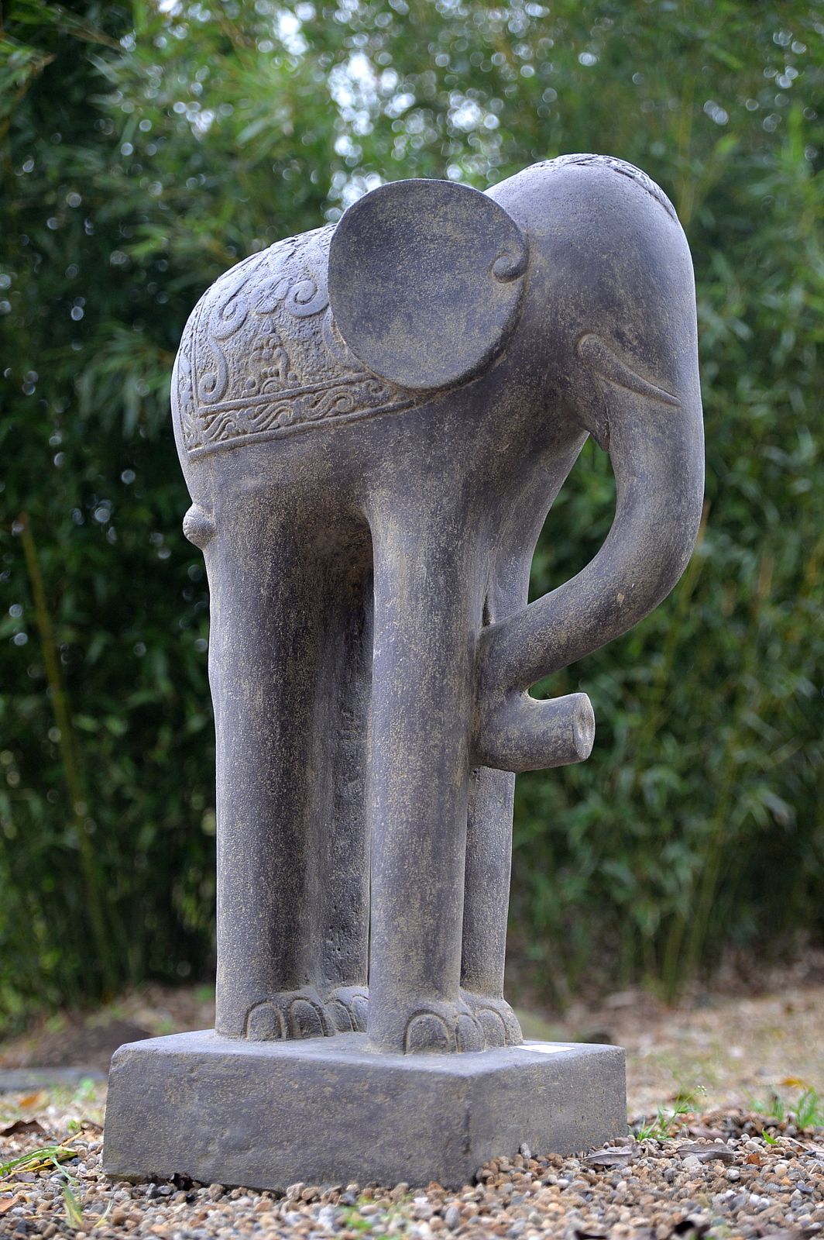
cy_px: 620
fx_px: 2063
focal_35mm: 60
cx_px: 412
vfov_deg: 33.4
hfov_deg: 22.6
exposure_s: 1/200
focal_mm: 60
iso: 400
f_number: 3.2
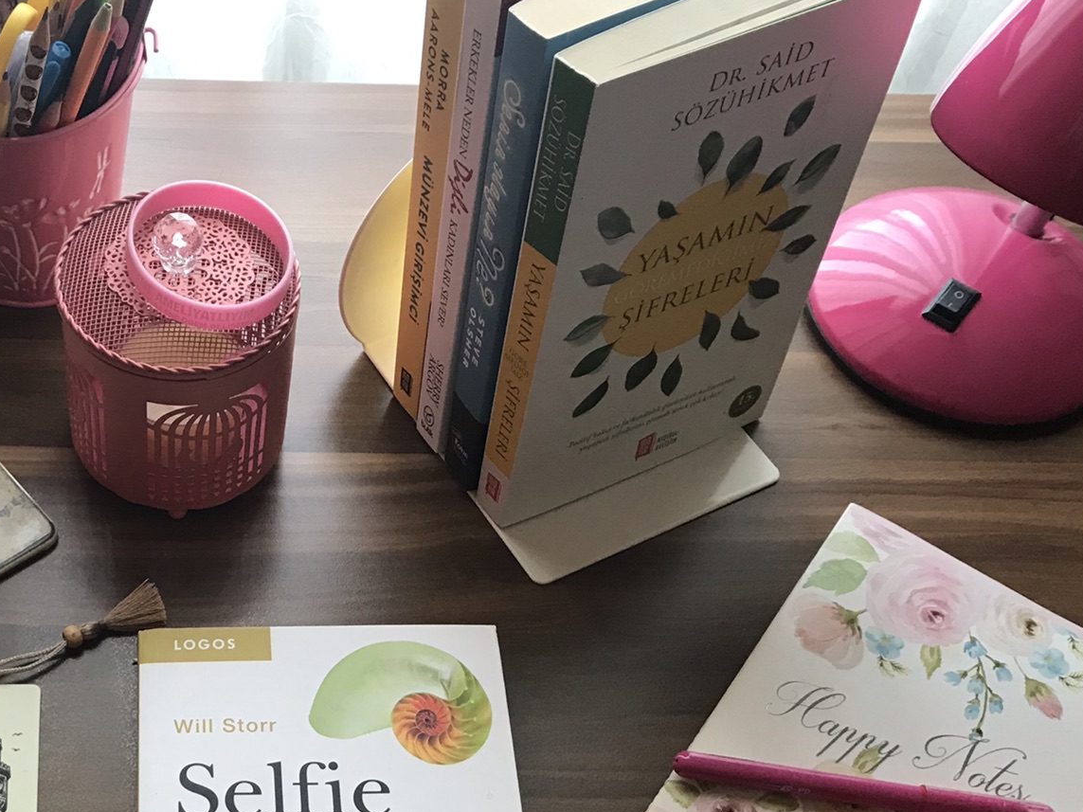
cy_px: 648
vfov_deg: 29.0
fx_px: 1533
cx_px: 226
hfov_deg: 37.6
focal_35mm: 49
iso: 32
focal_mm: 3.99
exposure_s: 1/33
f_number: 1.8
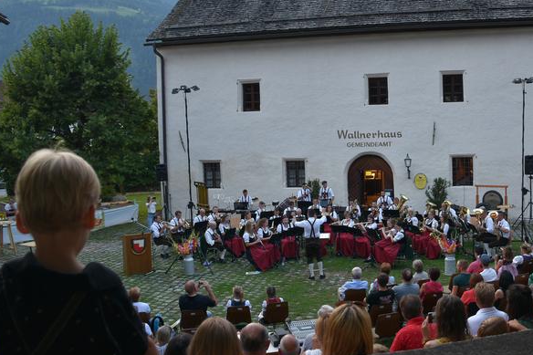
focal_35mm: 37
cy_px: 141
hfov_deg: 51.3
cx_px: 339
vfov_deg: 35.8
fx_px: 548
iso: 250
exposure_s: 1/60
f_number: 4
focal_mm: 18
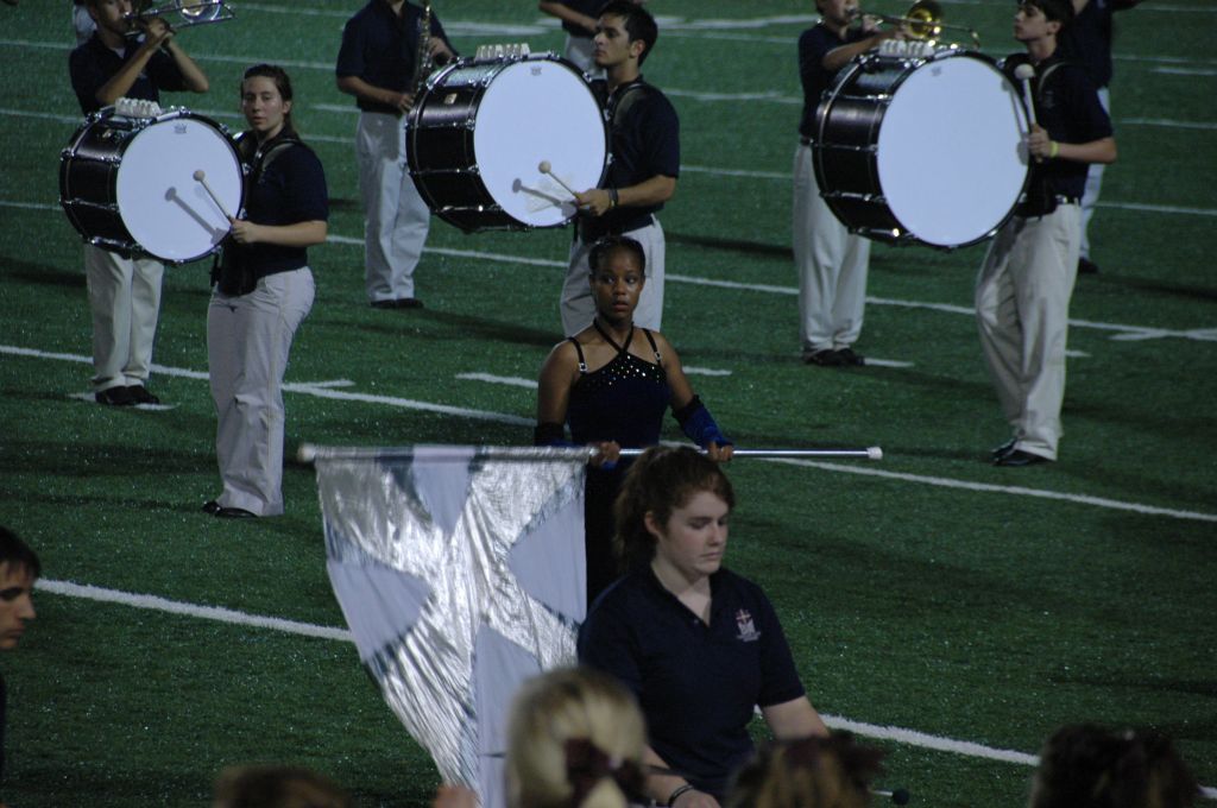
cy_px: 404
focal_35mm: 300
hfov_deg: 6.9
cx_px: 608
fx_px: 10129
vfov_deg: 4.6
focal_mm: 200
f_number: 5.6
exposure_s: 1/60
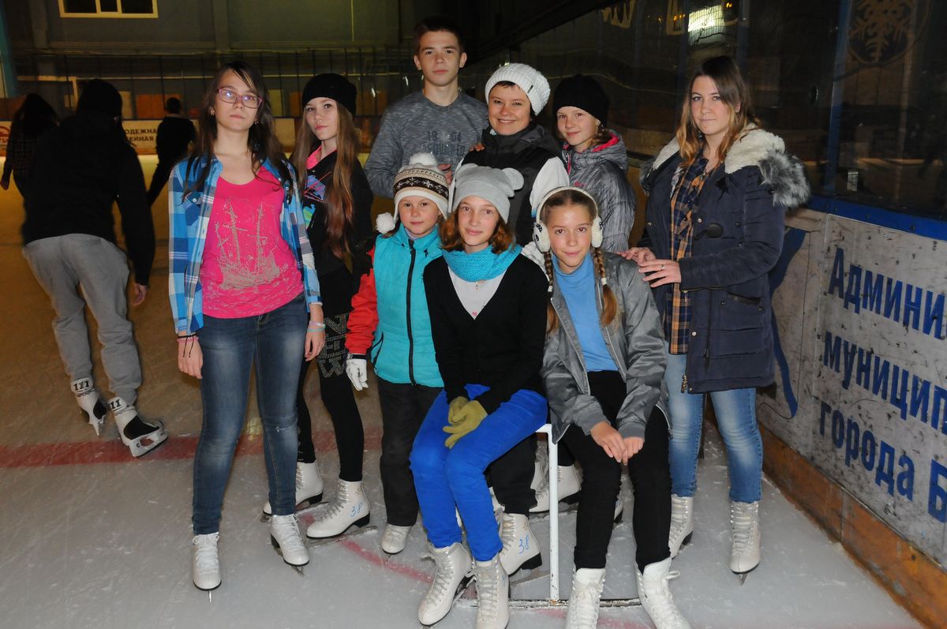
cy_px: 314
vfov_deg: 34.1
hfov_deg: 49.6
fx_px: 1025
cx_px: 474
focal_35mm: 39
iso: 1600
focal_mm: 26
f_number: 5.6
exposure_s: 1/60
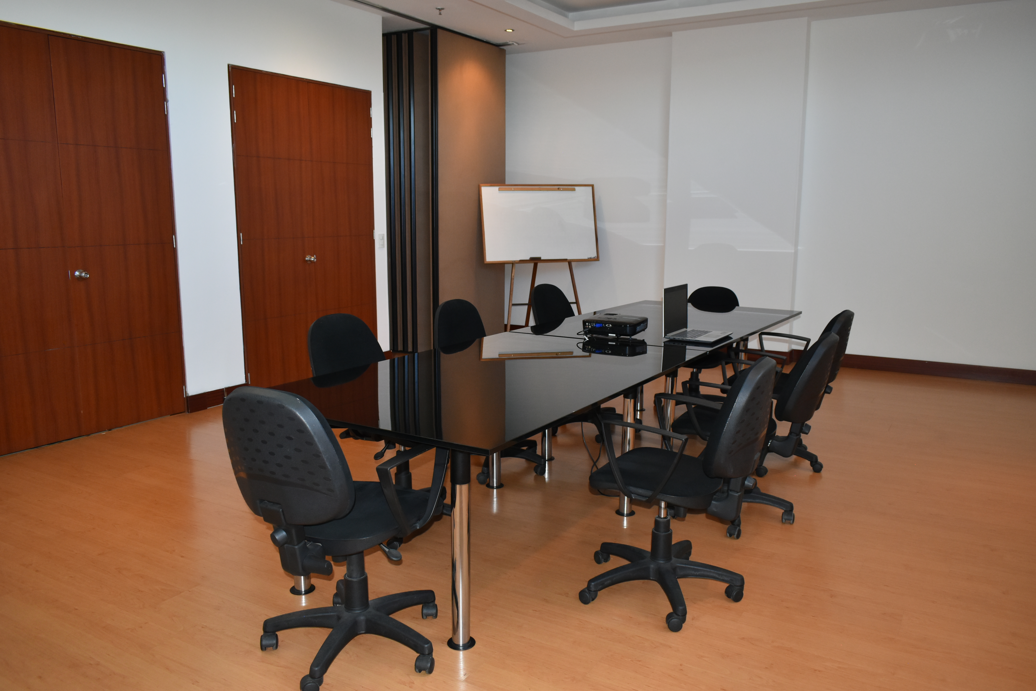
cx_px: 518
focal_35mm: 27
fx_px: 777
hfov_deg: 67.4
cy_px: 346
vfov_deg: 47.9
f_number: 4.5
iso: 800
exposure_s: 1/80
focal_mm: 18
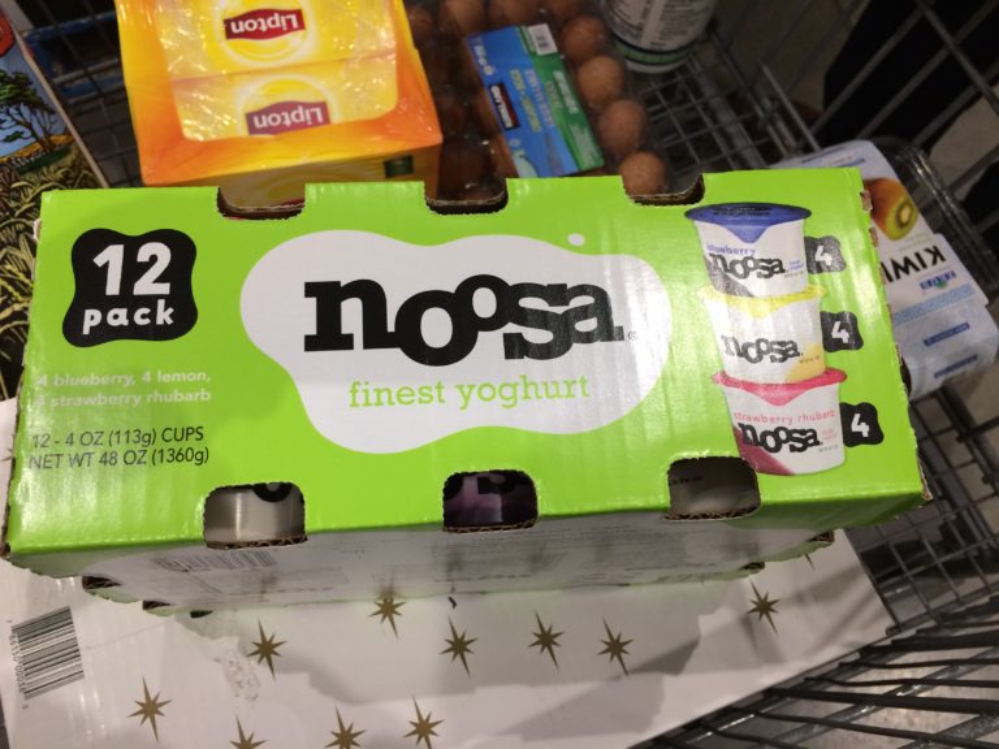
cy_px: 374
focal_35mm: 29
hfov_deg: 61.7
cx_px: 500
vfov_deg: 48.2
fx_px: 837
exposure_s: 1/30
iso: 32
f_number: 2.2
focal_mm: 4.15
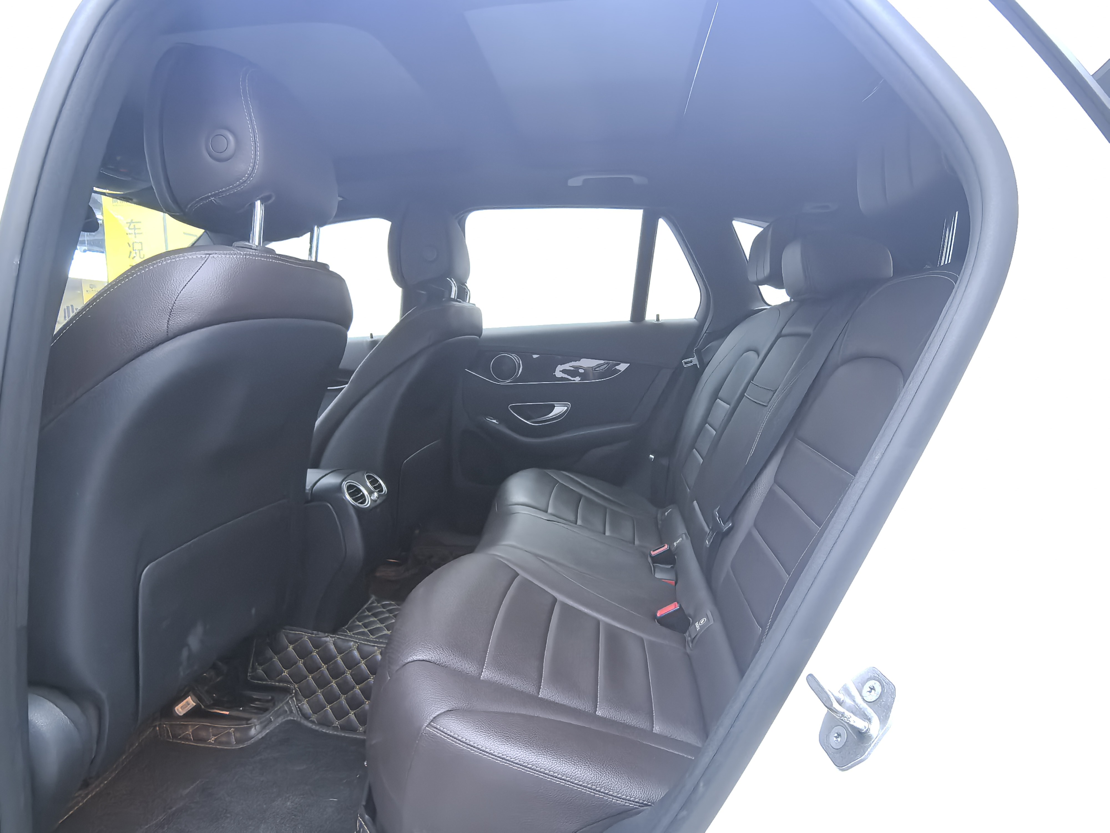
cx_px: 555
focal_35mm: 19
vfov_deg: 68.7
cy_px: 416
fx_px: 609
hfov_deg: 84.7
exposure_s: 1/33.3
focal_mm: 1.95
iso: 500
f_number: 2.2
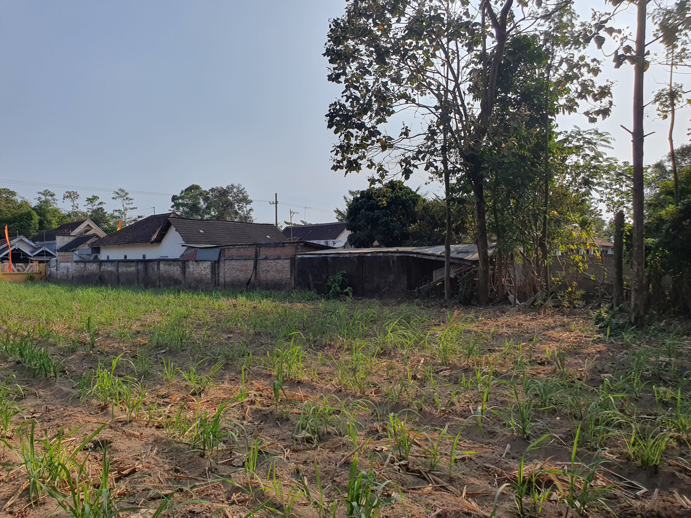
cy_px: 259
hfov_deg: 67.3
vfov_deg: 53.1
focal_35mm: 26
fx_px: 519
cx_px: 346
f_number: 2.4
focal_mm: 4.32
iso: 50
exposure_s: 1/1736
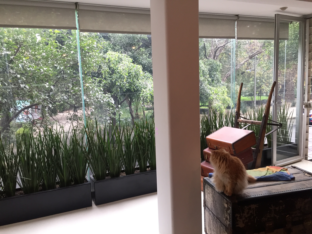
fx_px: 261
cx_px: 156
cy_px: 117
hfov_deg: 61.7
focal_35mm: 29
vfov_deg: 48.2
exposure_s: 1/30
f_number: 2.2
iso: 50
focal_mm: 4.15
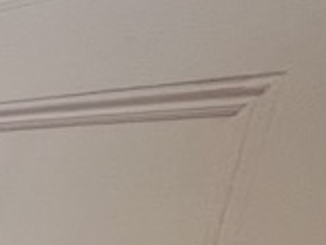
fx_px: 612
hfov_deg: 14.5
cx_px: -487
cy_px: 361
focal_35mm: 65
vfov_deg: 19.8
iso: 50
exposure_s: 1/120
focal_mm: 1.57
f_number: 1.8
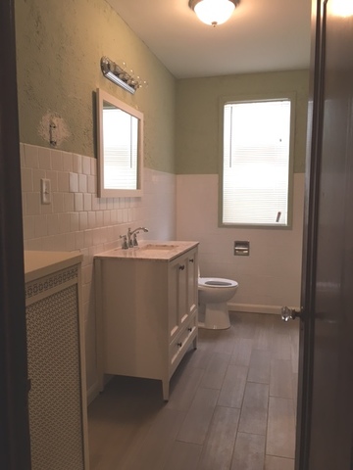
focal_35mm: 29
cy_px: 235
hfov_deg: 48.2
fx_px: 394
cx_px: 176
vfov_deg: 61.7
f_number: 2.2
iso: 50
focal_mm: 4.15
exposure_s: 1/30
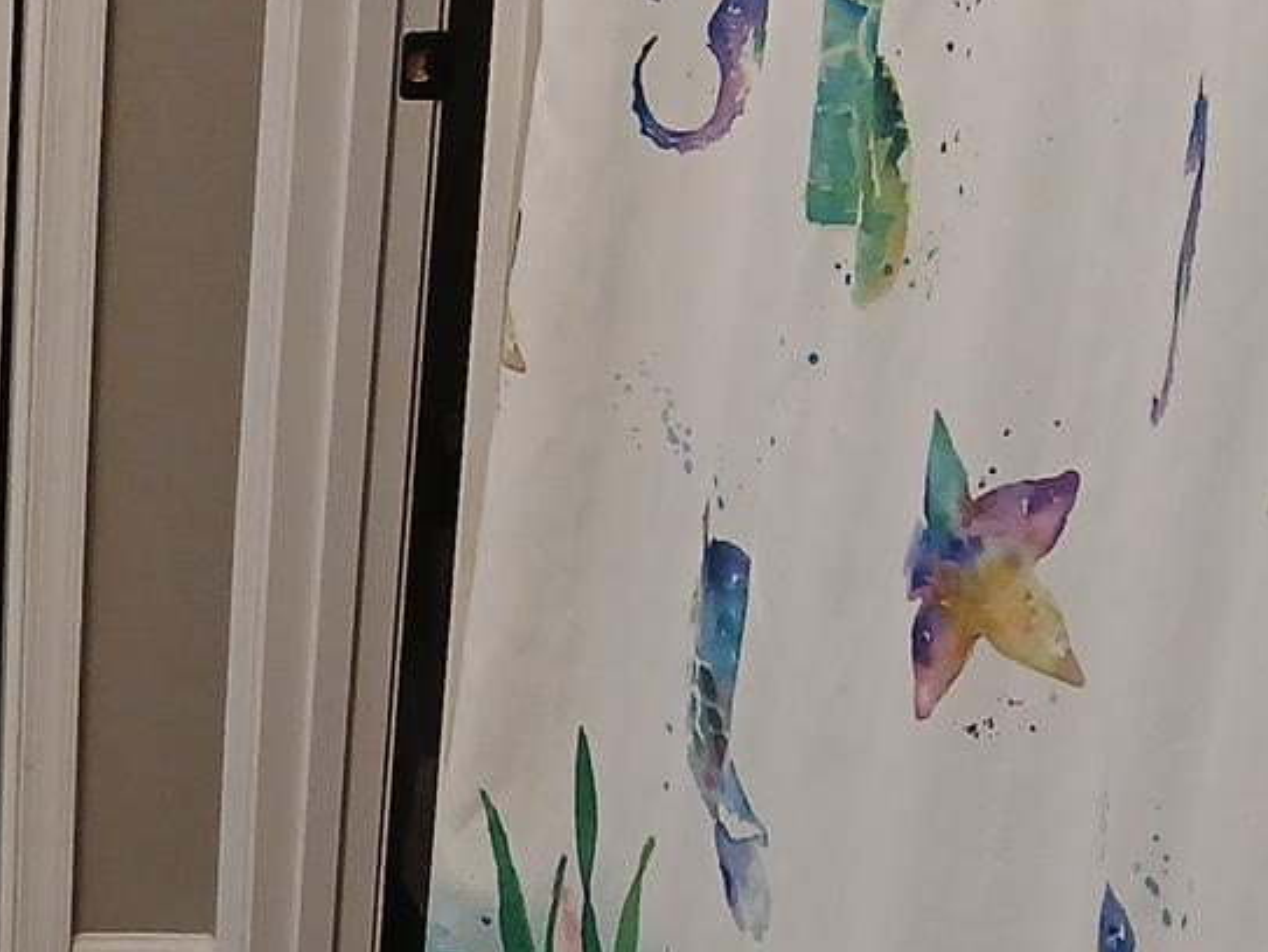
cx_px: -740
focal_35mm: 98
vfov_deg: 15.0
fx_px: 3592
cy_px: 735
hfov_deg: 17.6
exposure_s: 1/60
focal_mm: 3.98
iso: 200
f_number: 1.8
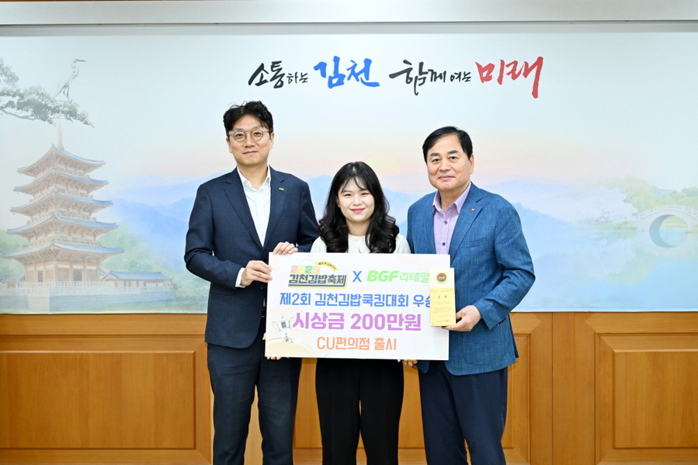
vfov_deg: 19.4
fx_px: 1357
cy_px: 232
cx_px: 349
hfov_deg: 28.8
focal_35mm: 70
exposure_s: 1/125
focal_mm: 70
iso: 1000
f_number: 2.8
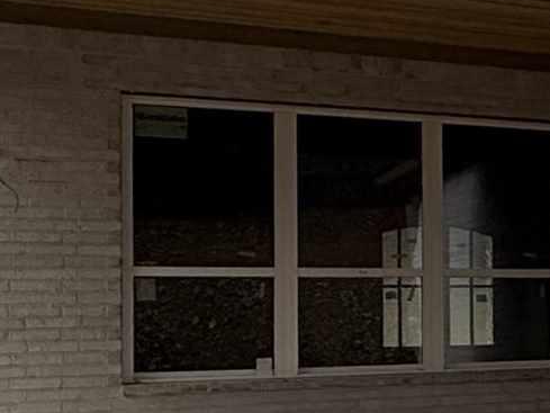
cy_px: 288
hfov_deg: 14.8
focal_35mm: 88
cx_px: 1287
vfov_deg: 16.7
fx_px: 1399
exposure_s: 1/2717
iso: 50
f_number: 2.2
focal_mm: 2.22
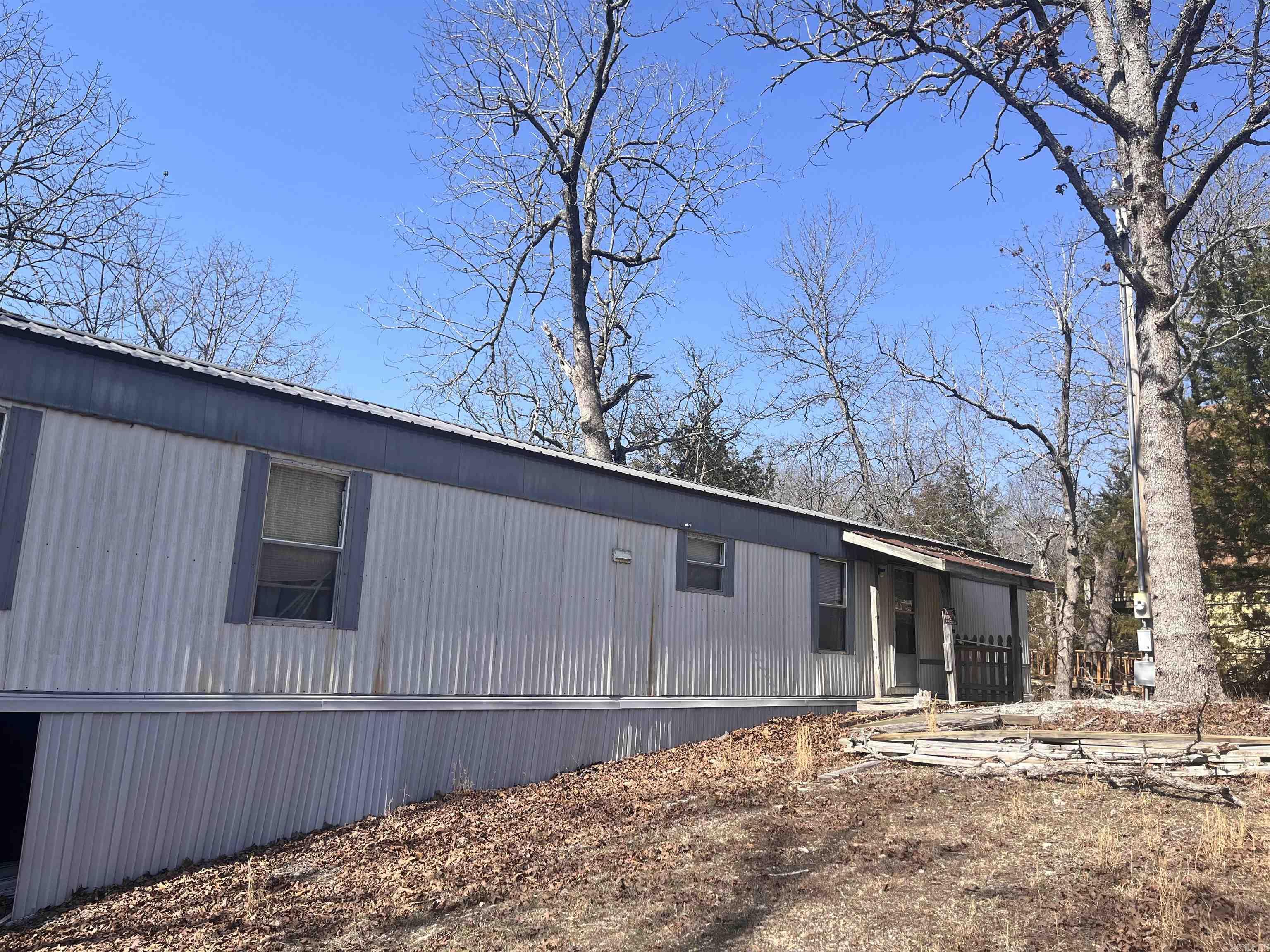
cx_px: 635
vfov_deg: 53.1
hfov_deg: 67.3
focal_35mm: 26
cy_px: 476
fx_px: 954
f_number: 1.6
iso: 50
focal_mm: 5.1
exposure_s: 1/2688
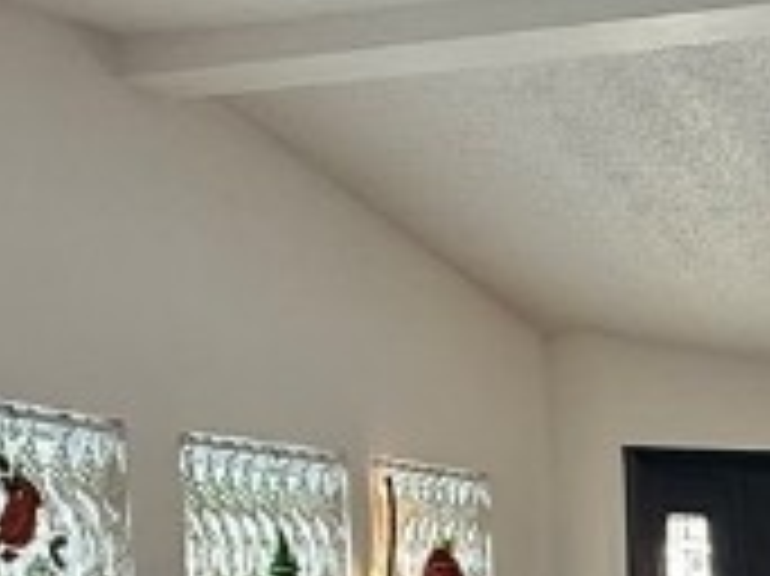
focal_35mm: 84
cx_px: 856
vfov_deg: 16.6
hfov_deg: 22.0
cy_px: 752
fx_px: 1867
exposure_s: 1/99
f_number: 2.2
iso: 200
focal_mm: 2.22
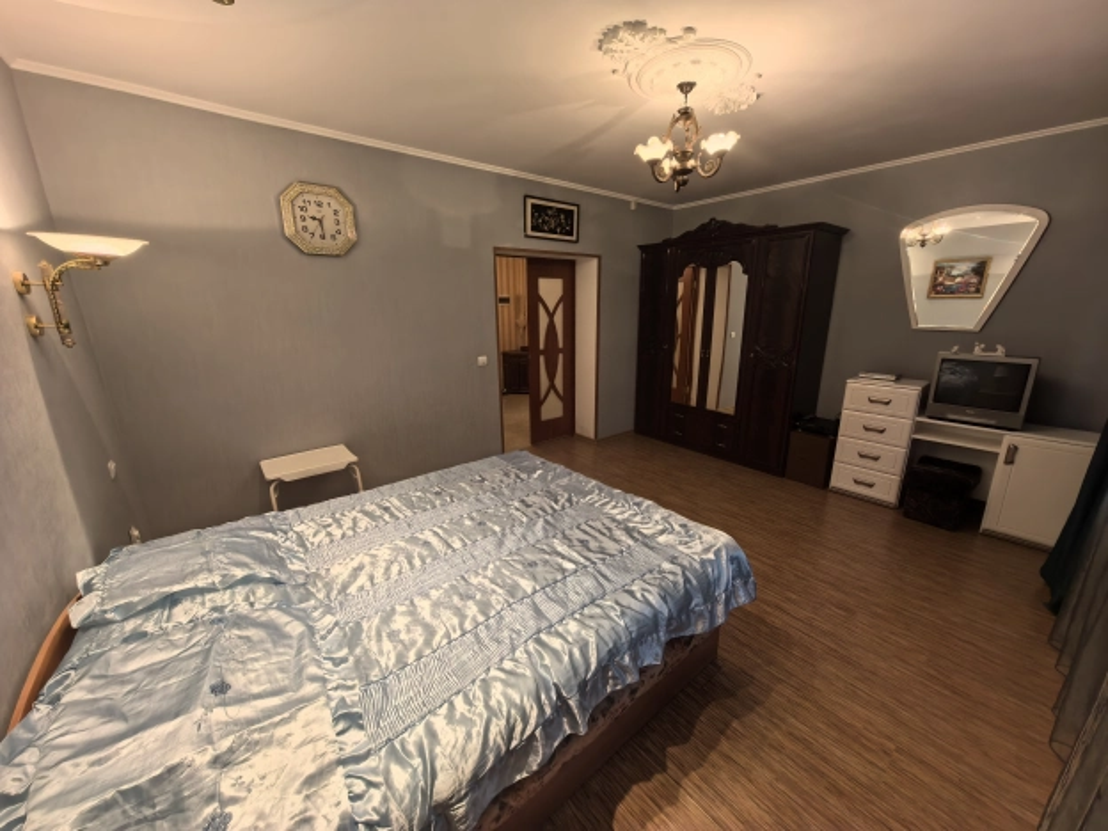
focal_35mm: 13
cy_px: 416
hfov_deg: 106.2
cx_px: 554
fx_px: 416
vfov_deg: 89.9
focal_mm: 1.76
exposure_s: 1/50
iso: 160
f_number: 2.2
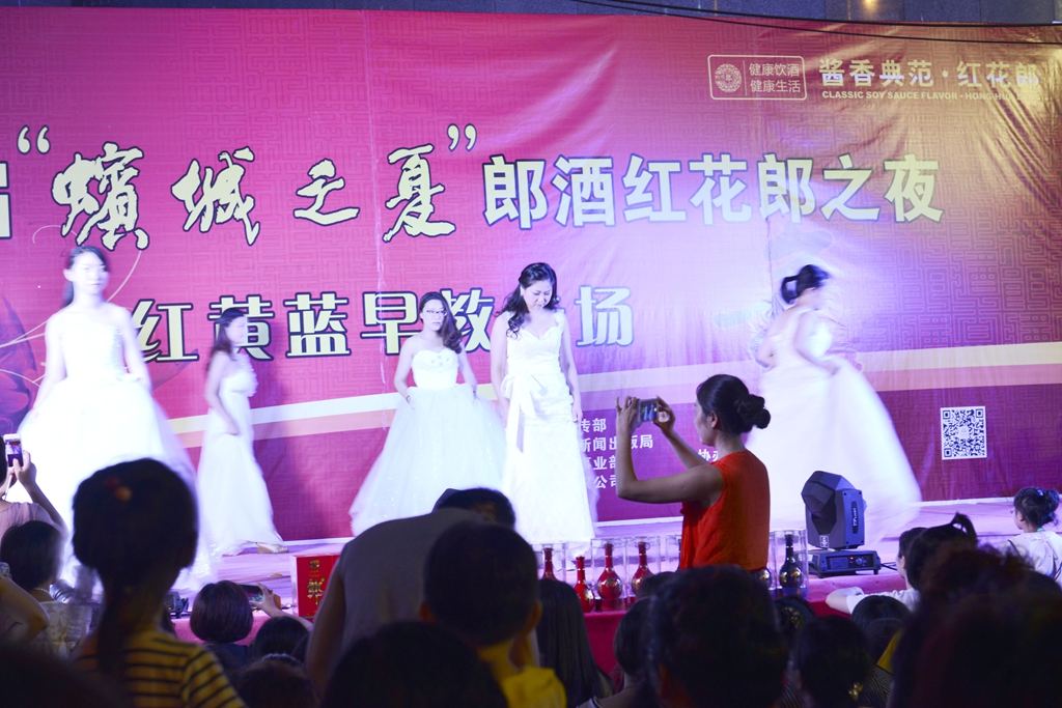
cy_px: 354
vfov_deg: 19.5
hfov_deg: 28.8
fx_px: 2065
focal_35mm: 70
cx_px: 531
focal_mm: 70
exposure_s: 1/13
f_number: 8
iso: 800
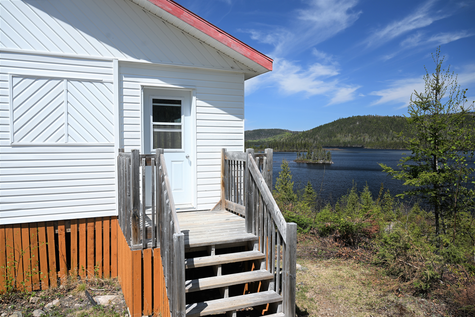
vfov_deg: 47.2
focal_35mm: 28
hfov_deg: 66.4
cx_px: 238
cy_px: 158
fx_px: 363
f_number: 7.1
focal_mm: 27.5
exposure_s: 1/160
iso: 100
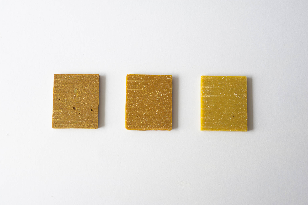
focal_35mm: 50
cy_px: 102
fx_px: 428
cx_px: 154
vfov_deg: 27.0
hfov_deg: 39.6
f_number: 5
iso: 200
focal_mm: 50
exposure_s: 1/125
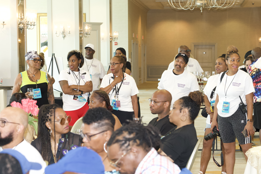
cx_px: 130
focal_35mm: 109
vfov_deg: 12.6
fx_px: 790
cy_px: 87
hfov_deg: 18.8
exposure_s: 1/250
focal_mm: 73
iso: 4000
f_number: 4.5
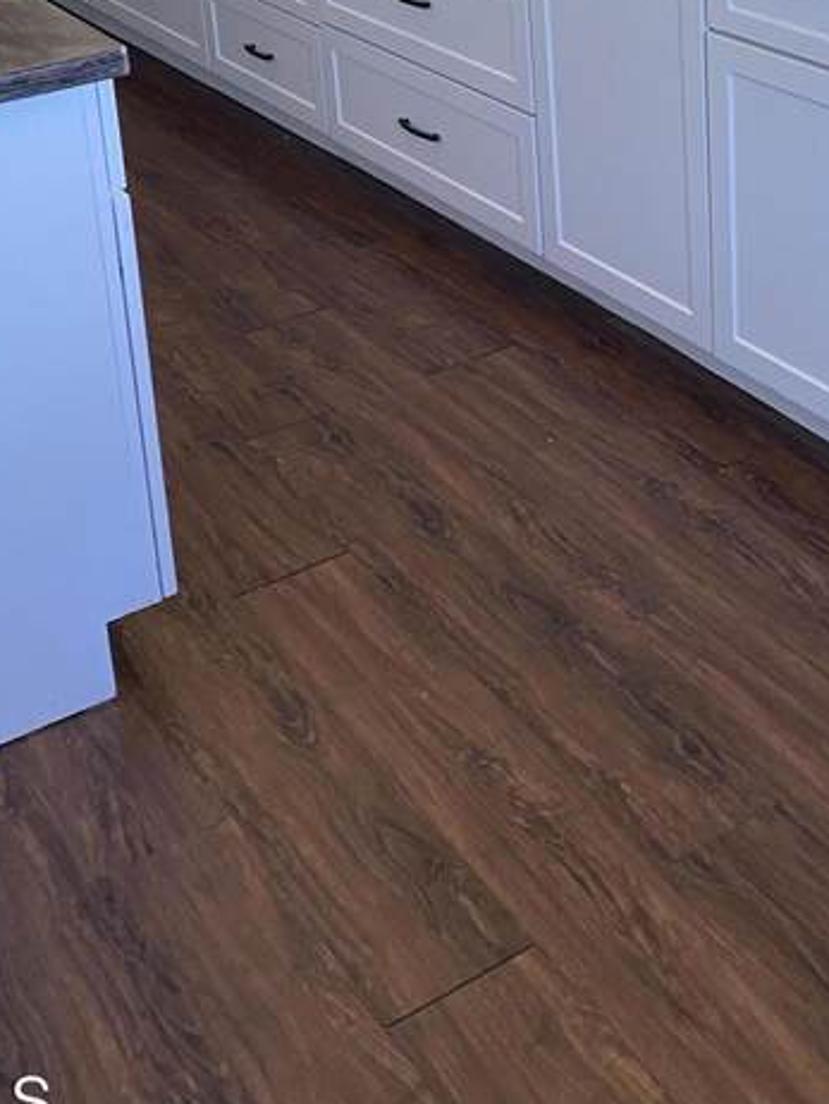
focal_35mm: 54
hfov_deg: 27.0
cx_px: 526
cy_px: 60
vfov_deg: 33.2
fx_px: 1723
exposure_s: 1/62
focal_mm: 4.25
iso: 125
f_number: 1.8
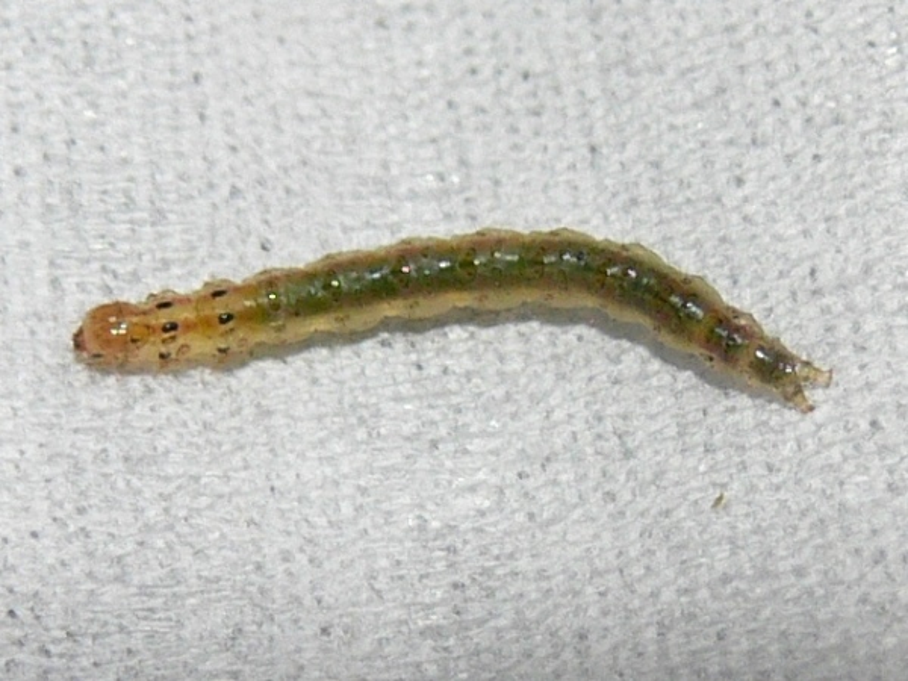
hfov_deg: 46.8
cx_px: 454
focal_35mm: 40
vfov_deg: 36.0
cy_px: 340
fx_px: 1049
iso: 100
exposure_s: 1/30
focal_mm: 8.5
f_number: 4
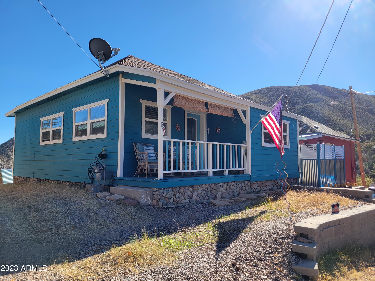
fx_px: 282
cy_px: 140
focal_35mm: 26
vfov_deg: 53.1
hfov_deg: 67.3
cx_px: 188
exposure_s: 1/1606
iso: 40
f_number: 1.8
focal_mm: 5.4
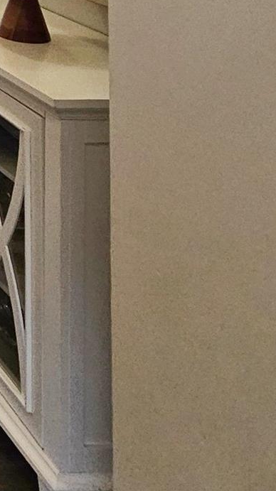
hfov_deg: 12.0
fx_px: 821
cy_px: -236
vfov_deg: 25.5
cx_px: -505
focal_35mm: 63
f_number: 2.2
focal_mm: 2.2
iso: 160
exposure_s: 1/60
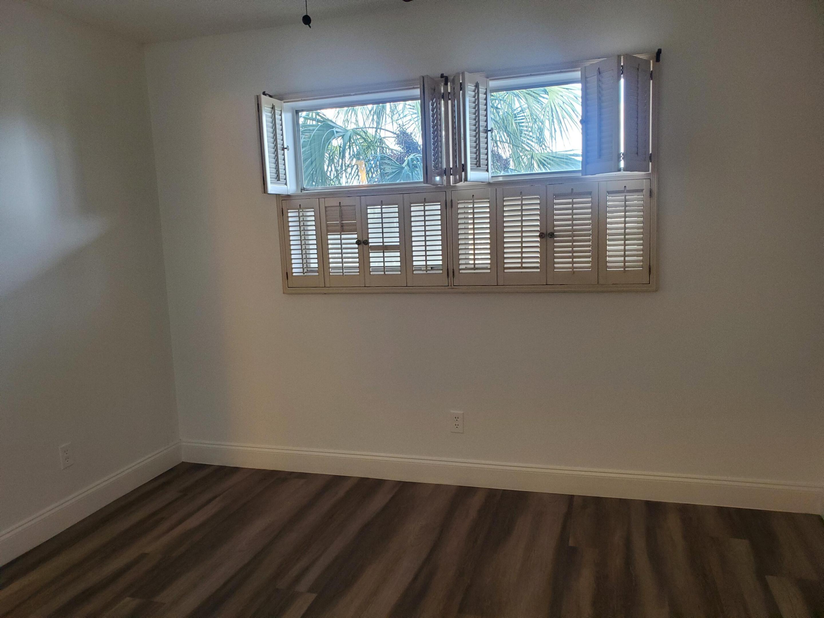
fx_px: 619
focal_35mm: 26
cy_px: 309
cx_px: 412
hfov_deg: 67.3
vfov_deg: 53.1
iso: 250
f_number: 2.4
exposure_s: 1/40
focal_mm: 4.3
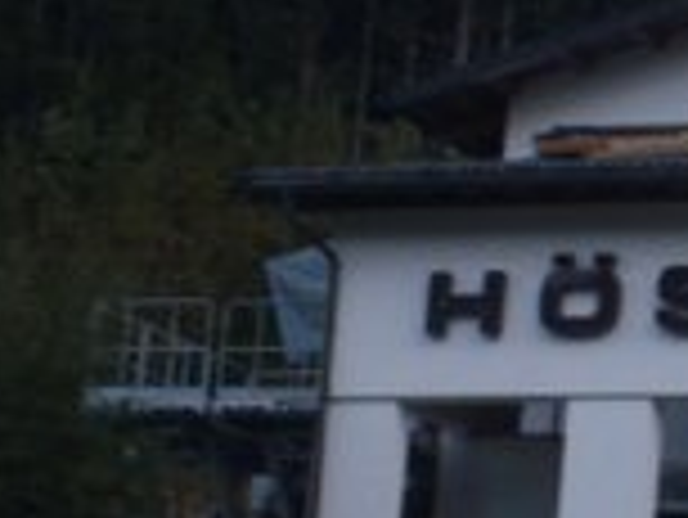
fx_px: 5450
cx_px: 791
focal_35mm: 274
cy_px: 194
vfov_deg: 5.4
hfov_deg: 7.2
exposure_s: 1/60
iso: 100
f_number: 4.9
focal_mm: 17.4
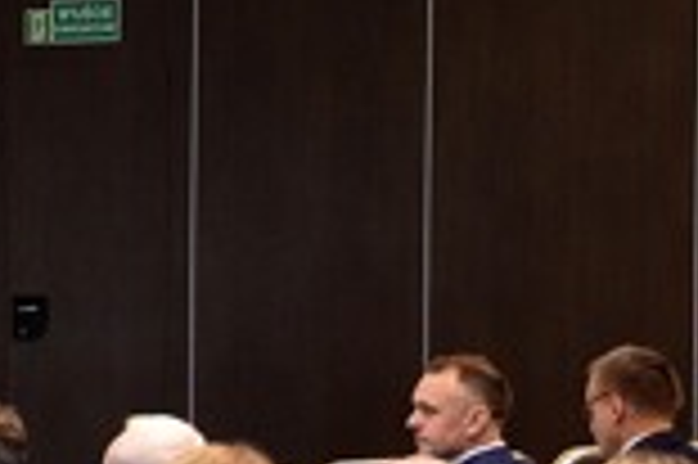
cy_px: 264
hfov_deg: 8.7
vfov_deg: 6.3
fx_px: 4184
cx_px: -934
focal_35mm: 216
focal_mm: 30
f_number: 4.2
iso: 1250
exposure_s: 1/60
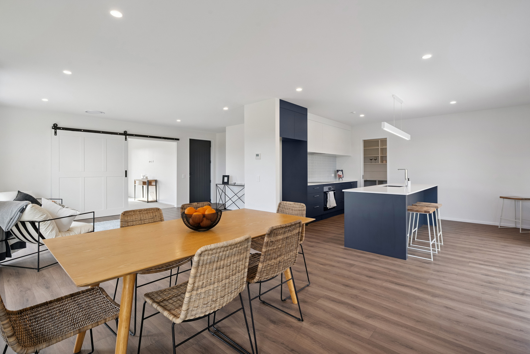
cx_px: 265
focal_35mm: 16
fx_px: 236
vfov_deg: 73.8
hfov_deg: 96.7
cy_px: 177
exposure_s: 1/50
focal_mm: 16
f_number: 9
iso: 400
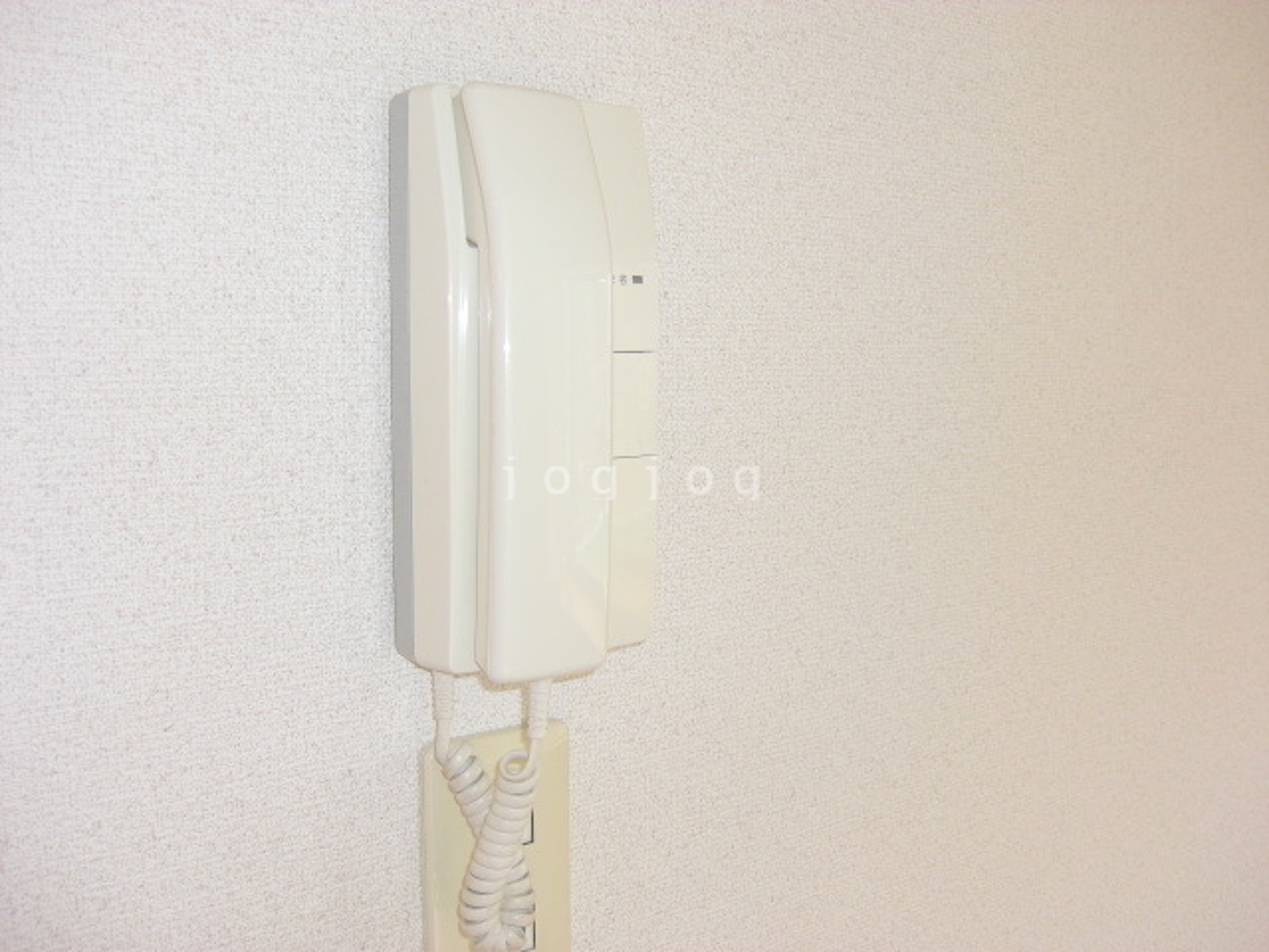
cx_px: 634
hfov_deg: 49.0
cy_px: 476
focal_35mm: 38
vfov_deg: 37.7
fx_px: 1393
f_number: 2.8
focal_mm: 7.9
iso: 100
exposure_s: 1/100
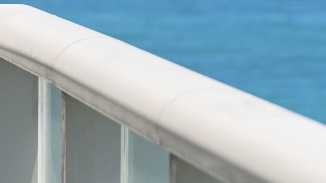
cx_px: 289
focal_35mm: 473
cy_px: -17
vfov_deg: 2.6
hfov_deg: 4.6
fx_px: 4088
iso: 200
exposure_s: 1/400
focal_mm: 140
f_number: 8
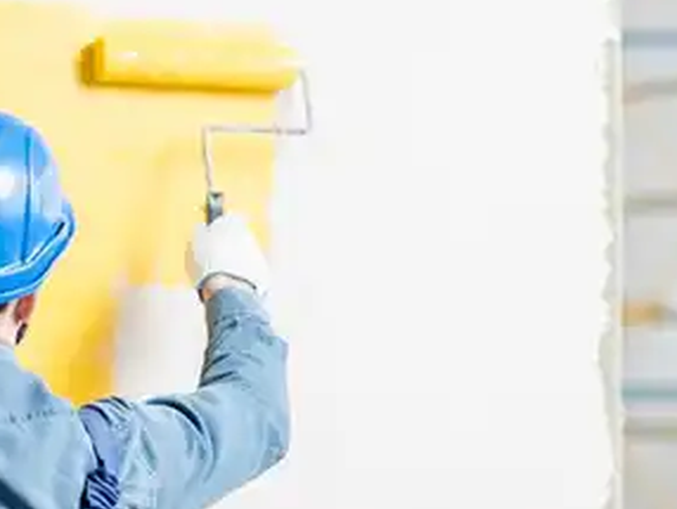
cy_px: 346
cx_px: 227
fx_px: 5030
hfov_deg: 7.7
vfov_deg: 5.8
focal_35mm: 257
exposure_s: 1/160
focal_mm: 85
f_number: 2.2
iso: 200
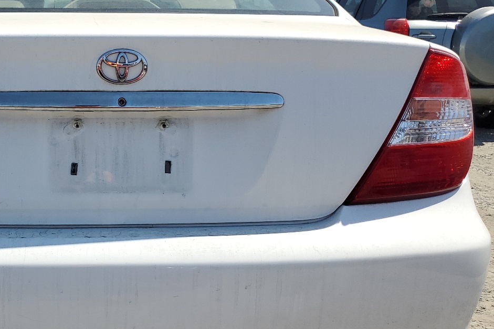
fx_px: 631
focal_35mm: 46
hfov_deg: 41.2
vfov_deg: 29.2
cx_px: 110
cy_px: 185
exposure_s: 1/3333
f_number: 1.5
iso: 50
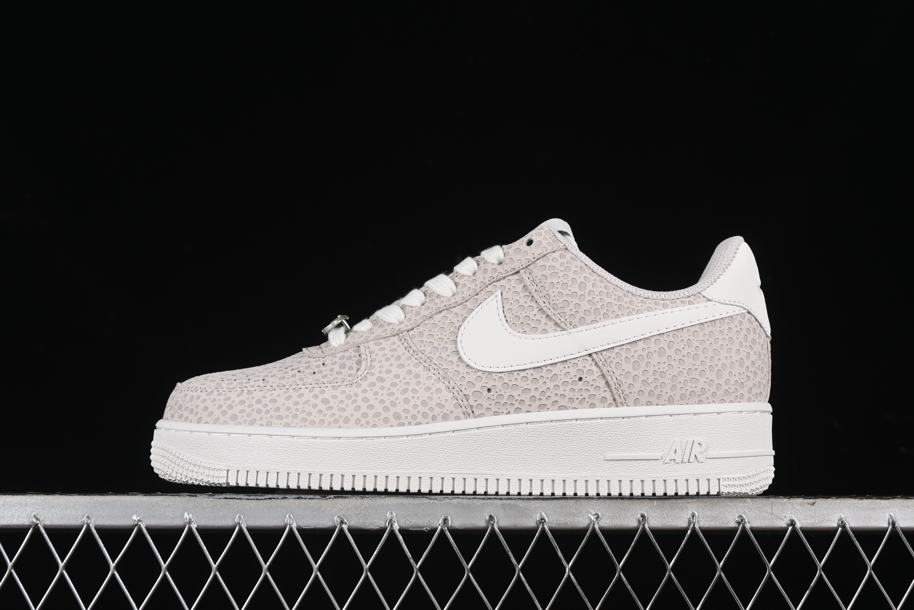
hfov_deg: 27.0
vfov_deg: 18.2
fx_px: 1904
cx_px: 457
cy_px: 305
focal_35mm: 75
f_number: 8
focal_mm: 50
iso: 160
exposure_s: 1/80
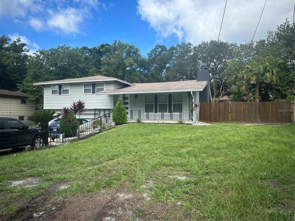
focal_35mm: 24
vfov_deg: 56.8
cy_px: 110
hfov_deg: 71.6
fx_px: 205
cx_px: 148
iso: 80
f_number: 1.78
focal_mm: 6.86
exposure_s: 1/1812
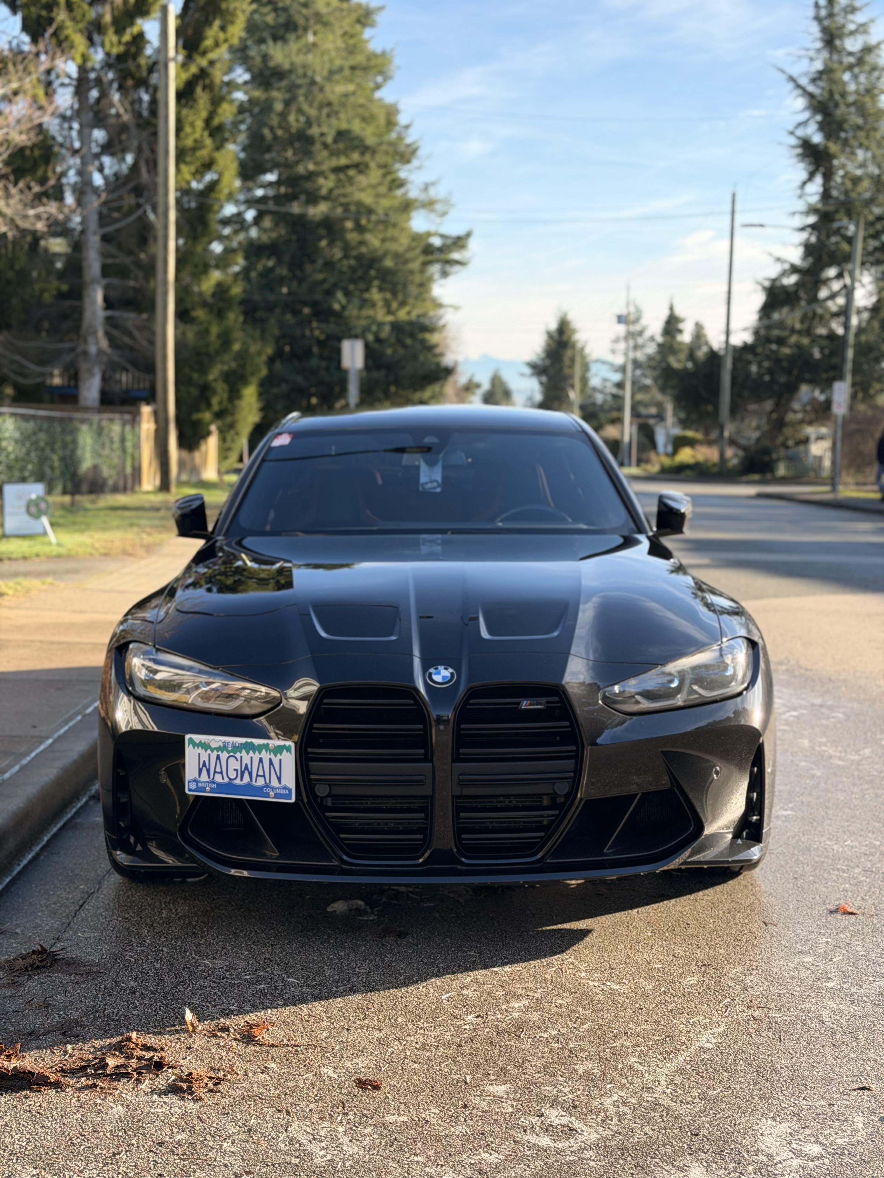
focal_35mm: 48
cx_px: 442
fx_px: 1634
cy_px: 589
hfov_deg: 30.3
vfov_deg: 39.7
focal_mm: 6.76
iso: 100
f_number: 1.78
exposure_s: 1/1575
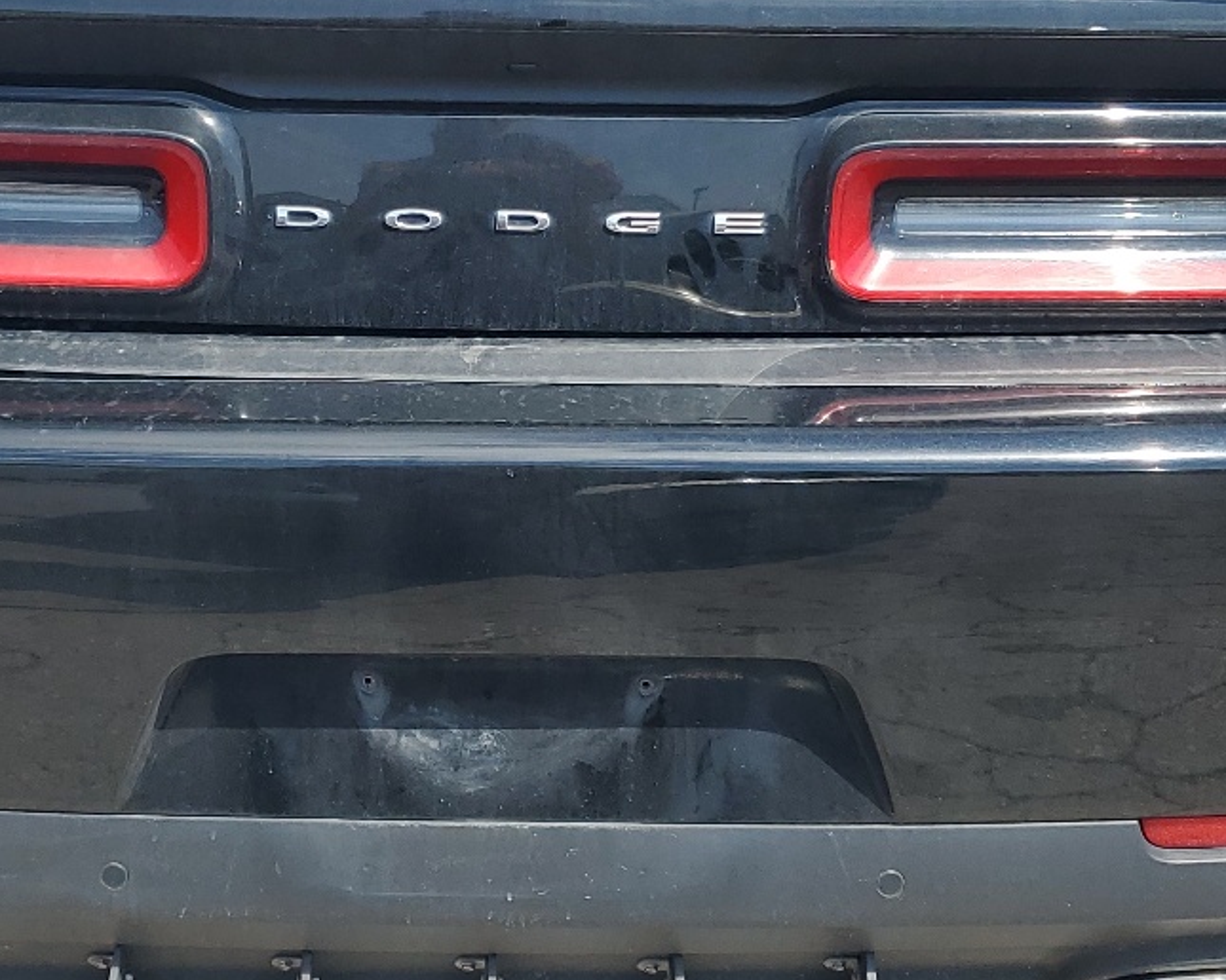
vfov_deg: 24.1
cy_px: 317
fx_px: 2286
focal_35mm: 63
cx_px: 441
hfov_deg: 29.9
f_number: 1.5
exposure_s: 1/2000
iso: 50
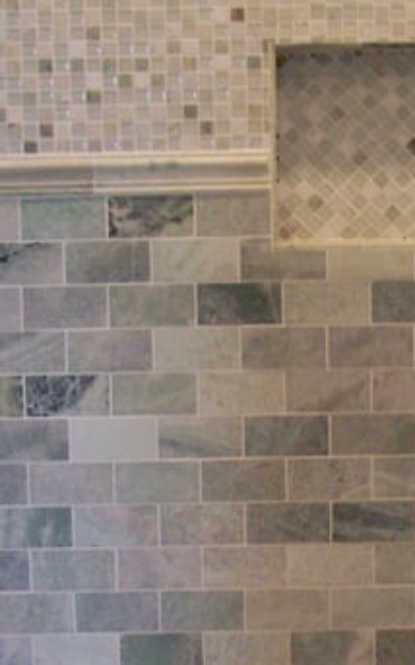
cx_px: 339
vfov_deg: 20.2
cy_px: 508
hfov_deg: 12.7
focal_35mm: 102
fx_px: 1848
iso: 160
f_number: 2.8
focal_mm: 5.85
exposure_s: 1/30
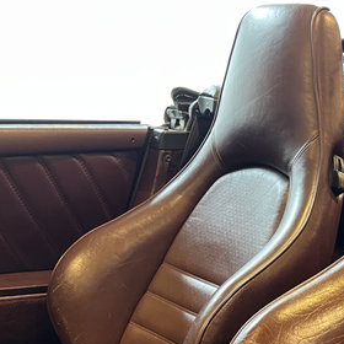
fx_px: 708
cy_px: 312
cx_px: 412
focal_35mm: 63
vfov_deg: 26.4
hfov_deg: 24.7
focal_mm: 5.1
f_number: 1.6
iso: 250
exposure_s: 1/50
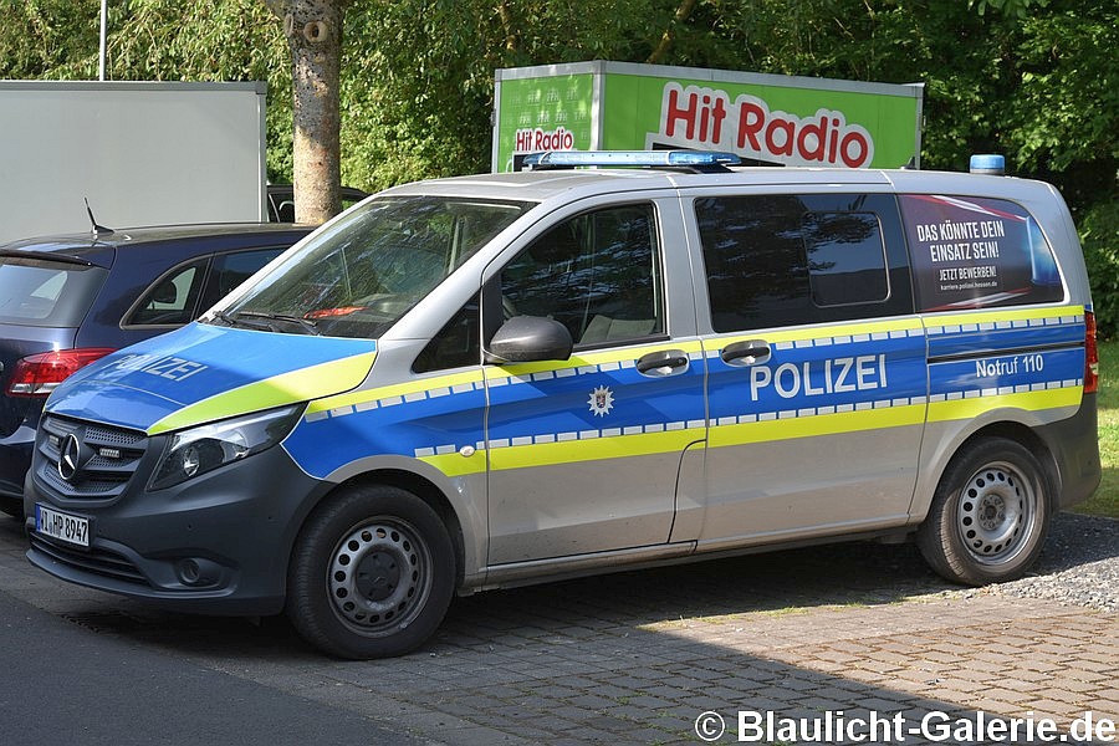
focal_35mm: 70
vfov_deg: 19.5
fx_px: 2176
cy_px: 373
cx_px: 560
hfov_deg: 28.8
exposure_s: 1/250
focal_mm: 70
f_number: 8
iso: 280
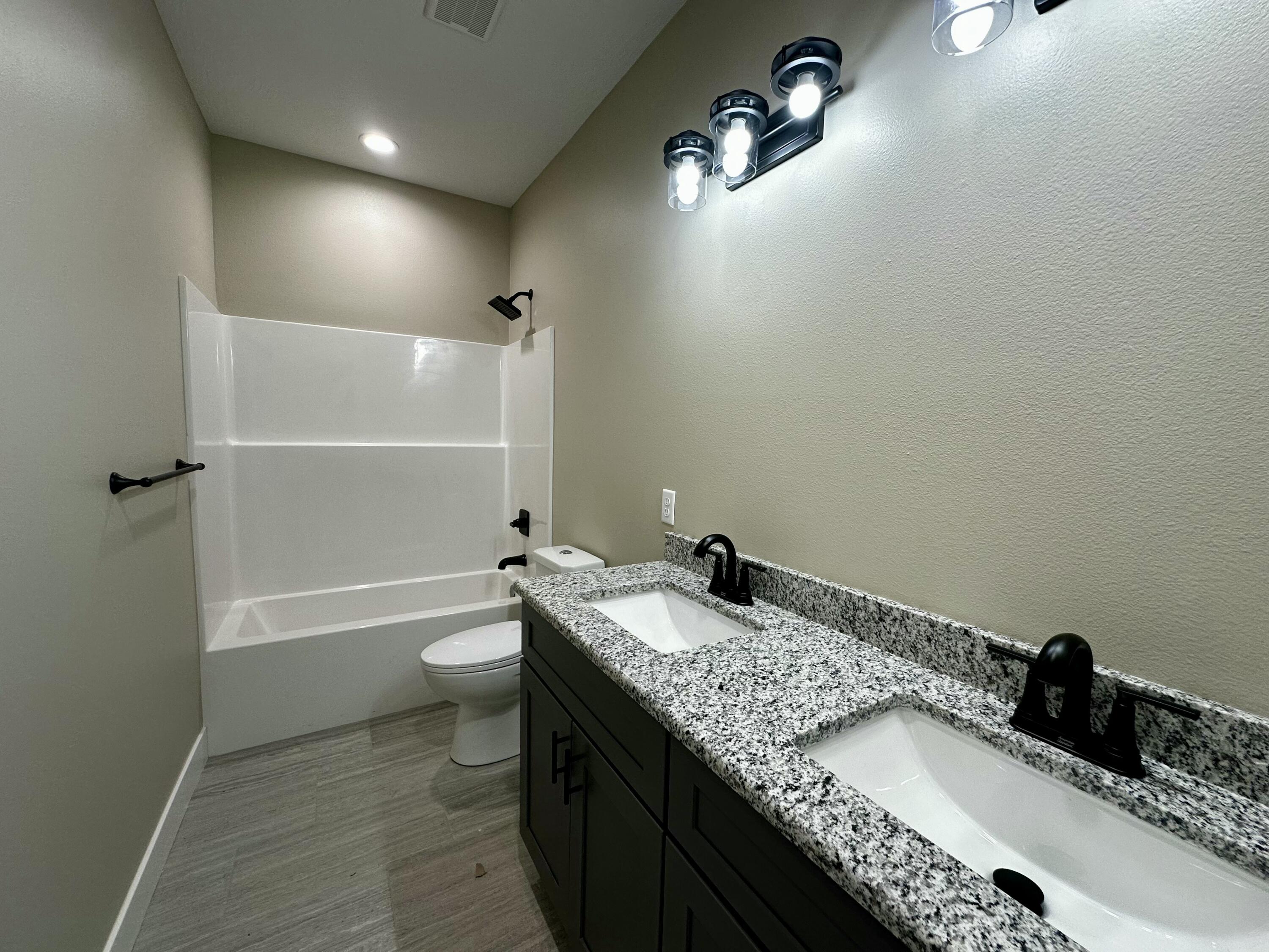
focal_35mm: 14
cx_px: 634
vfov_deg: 85.7
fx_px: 513
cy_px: 476
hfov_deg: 102.1
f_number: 2.2
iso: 100
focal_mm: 2.22
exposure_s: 1/120
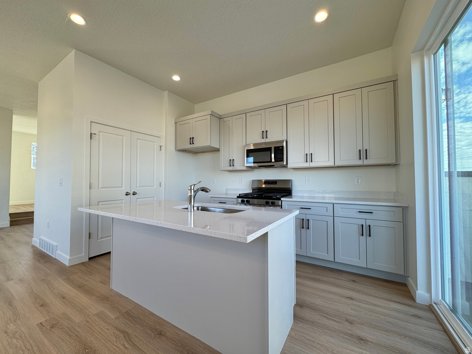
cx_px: 236
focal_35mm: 14
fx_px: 191
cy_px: 177
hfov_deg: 102.1
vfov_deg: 85.7
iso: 50
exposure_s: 1/120
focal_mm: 2.22
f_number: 2.2
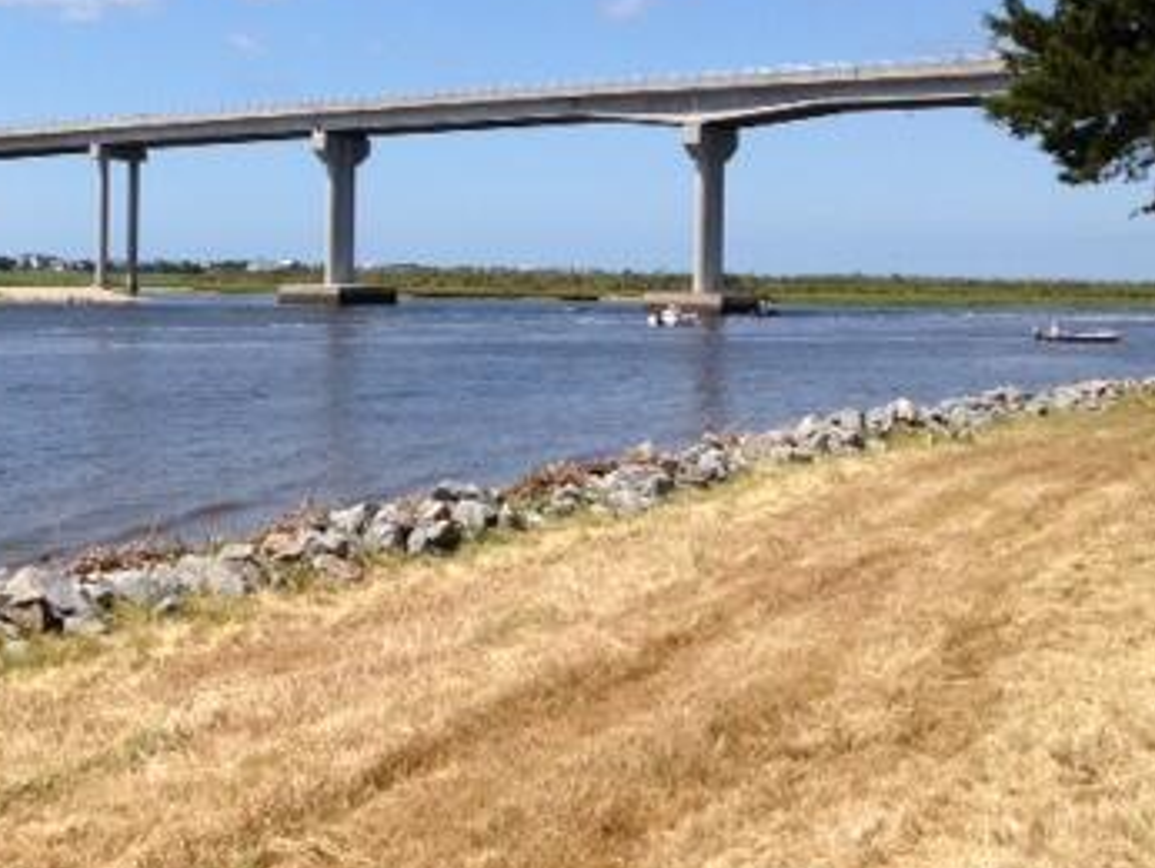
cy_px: 274
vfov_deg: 23.9
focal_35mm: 61
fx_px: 2037
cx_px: 220
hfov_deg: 30.8
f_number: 2.4
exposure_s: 1/2008
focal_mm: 4.12
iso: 50
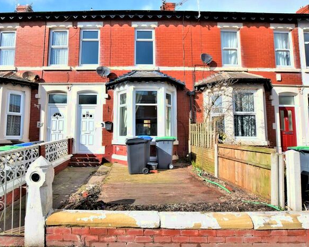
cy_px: 124
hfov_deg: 88.9
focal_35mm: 17
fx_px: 155
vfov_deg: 77.0
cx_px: 130
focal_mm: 10
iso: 100
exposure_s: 1/400
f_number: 5
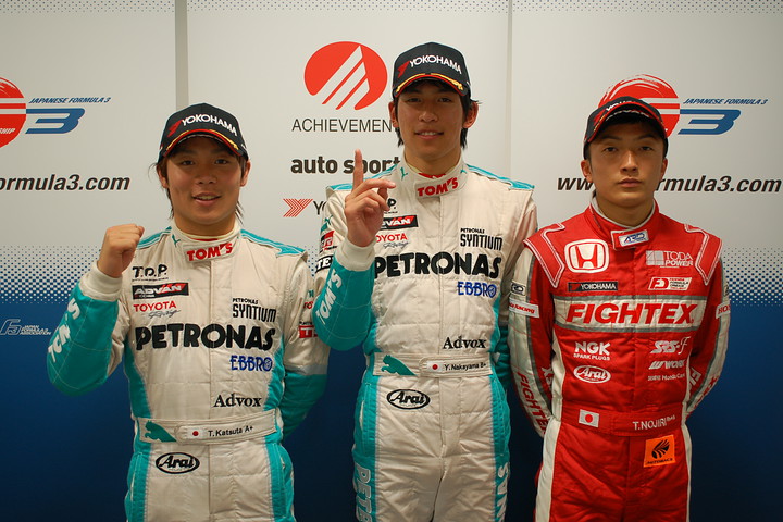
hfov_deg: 53.1
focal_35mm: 36
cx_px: 392
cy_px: 261
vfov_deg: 36.9
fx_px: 783
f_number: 2.8
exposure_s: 1/30
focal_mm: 24
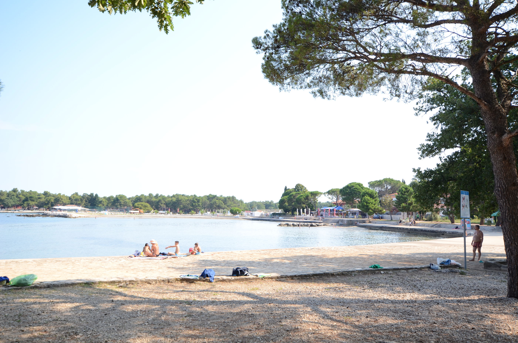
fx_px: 431
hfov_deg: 62.0
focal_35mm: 30
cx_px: 259
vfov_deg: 43.4
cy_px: 172
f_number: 6.3
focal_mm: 20
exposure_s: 1/200
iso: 160
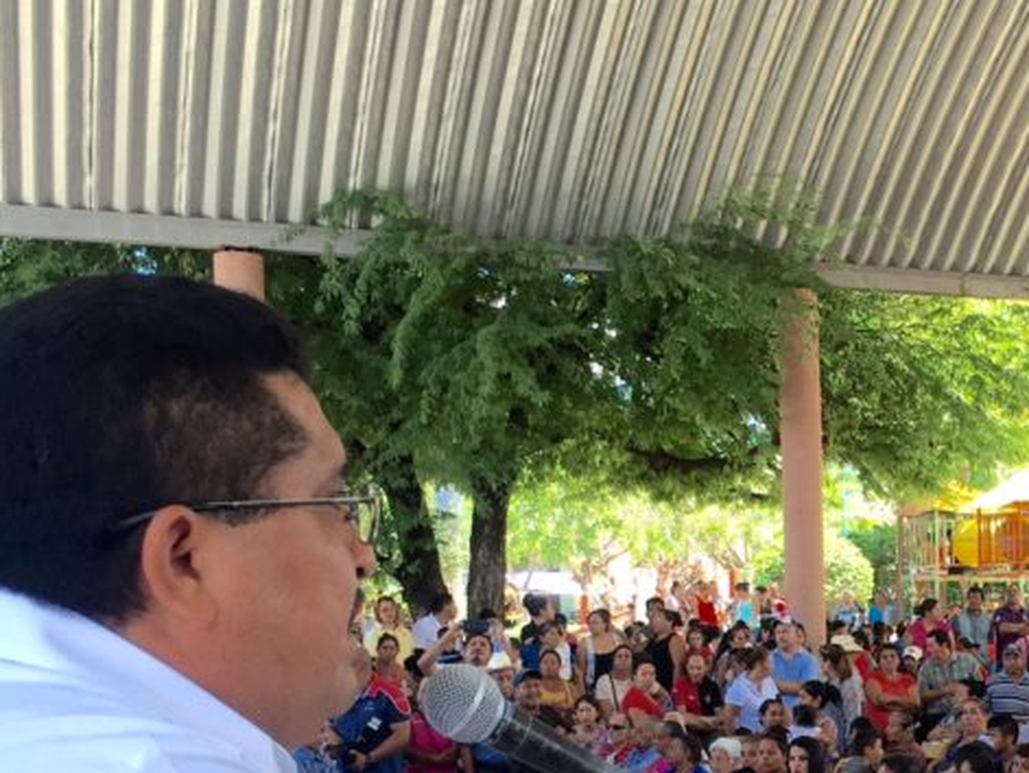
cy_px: 673
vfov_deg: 22.8
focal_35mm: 63
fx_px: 1874
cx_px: 924
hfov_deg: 29.4
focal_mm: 4.15
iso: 32
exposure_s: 1/138
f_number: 2.2
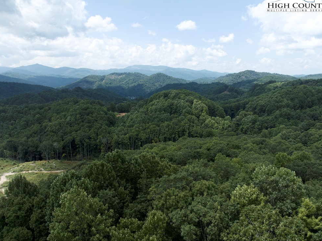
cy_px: 121
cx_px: 166
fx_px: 232
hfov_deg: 69.4
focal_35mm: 25
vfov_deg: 54.8
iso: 150
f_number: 2.8
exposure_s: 1/1600
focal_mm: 12.29
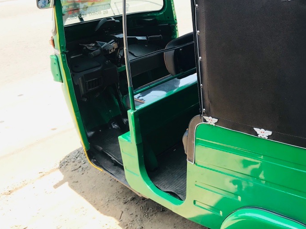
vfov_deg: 34.9
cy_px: 84
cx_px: 214
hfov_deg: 44.8
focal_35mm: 41
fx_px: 362
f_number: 1.8
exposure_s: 1/383
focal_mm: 3.99
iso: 20
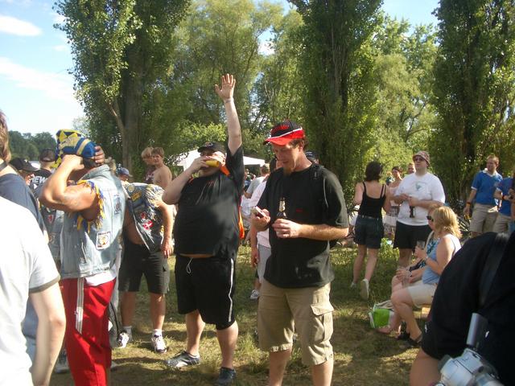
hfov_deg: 52.6
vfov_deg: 40.7
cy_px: 193
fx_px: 521
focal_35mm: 35
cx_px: 258
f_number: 4.3
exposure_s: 1/160
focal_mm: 5.8
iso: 50
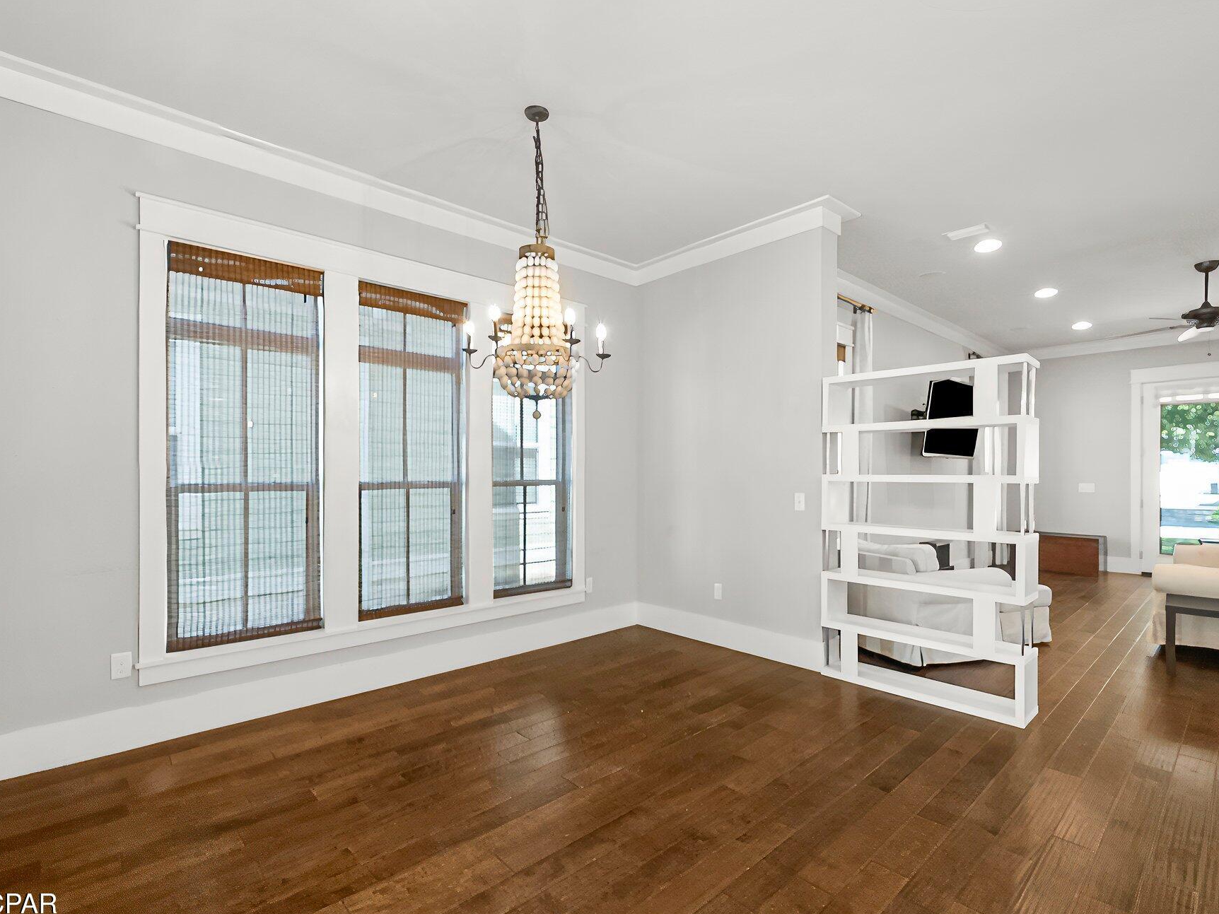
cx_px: 618
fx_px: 563
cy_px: 464
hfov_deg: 94.5
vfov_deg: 78.1
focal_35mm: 16
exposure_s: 1/4
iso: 400
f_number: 8
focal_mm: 14
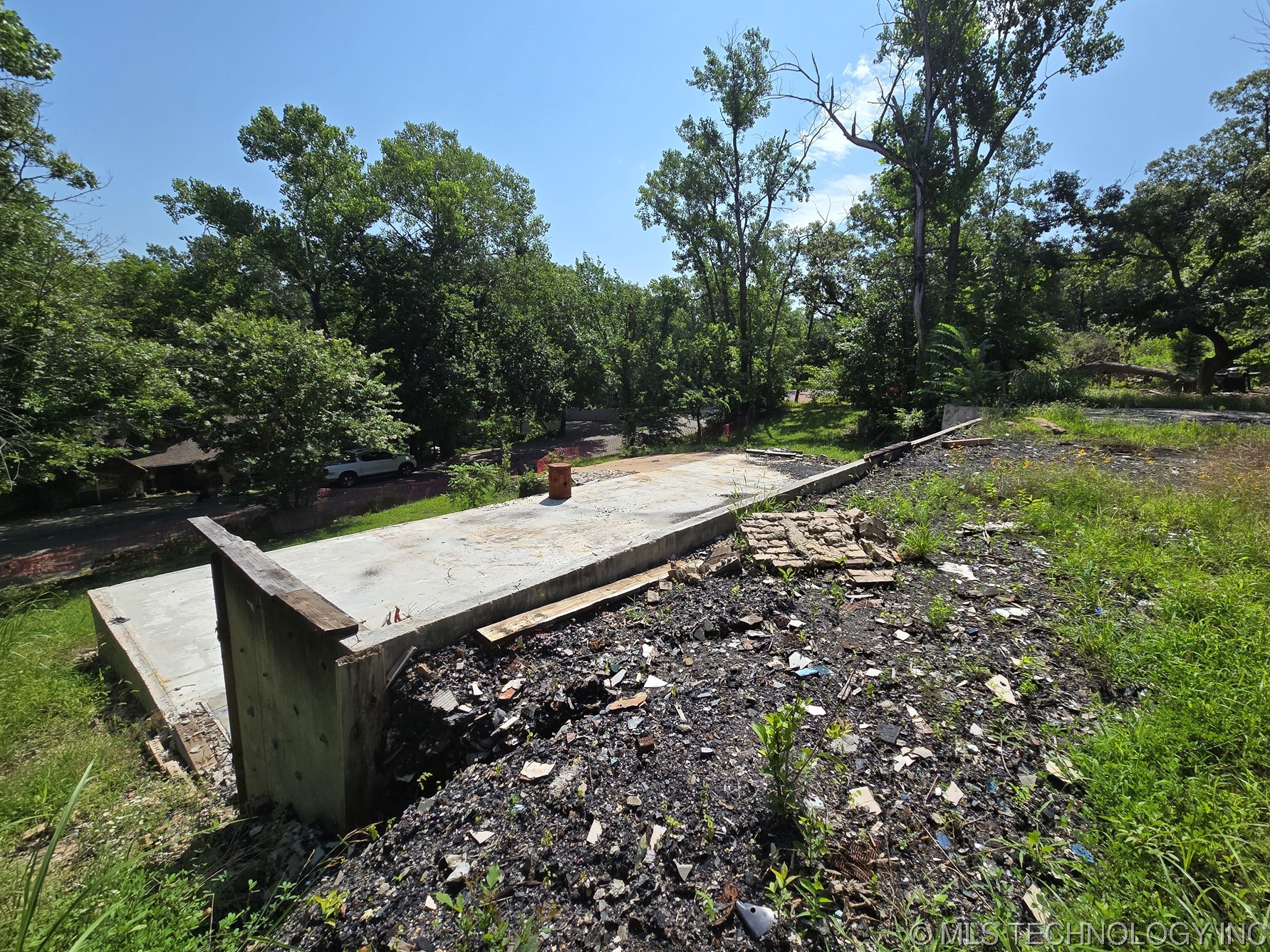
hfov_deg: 102.0
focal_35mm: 14
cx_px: 664
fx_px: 514
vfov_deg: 85.6
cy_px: 451
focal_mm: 2.2
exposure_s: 1/2593
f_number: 2.2
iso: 50
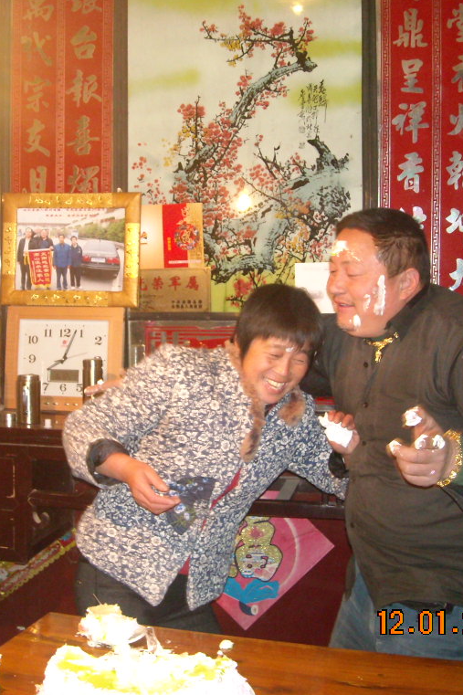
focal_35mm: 49
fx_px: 946
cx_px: 181
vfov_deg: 40.4
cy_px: 345
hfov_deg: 27.4
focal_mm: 5.7
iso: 400
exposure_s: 1/30
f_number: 2.8
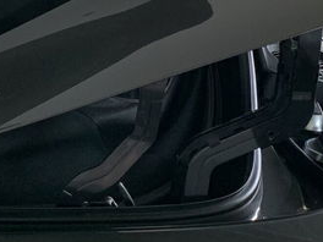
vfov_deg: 14.2
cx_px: 141
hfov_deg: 19.4
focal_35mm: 101
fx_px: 942
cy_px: -49
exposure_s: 1/74
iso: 100
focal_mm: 4.25
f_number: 1.8
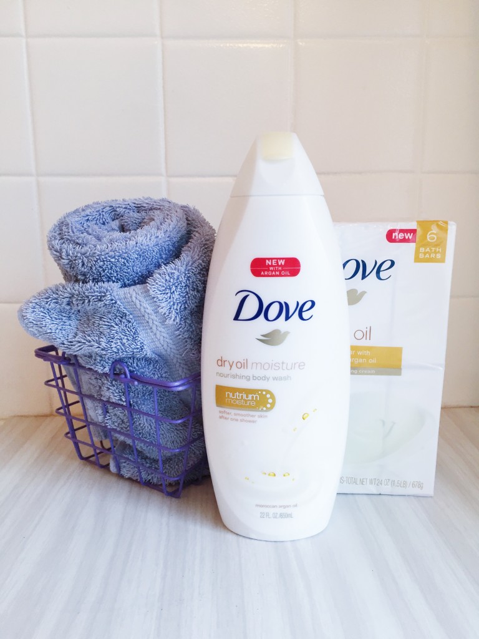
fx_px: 535
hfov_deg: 48.2
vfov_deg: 61.7
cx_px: 240
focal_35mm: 29
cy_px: 320
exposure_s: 1/30
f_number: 2.2
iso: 40
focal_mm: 4.15
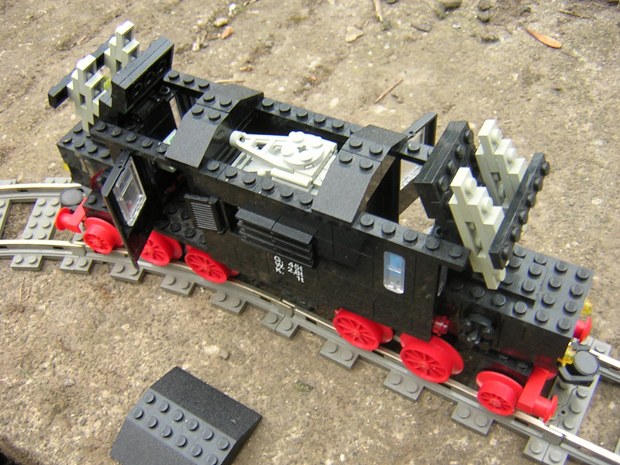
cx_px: 310
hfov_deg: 51.4
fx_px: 645
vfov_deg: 39.7
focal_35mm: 36
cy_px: 232
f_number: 2.6
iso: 100
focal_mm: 4.7
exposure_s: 1/4.4
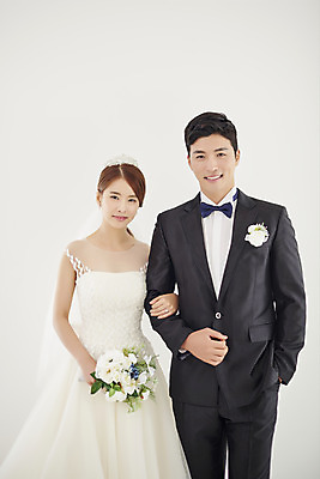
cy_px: 240
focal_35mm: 50
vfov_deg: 39.6
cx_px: 160
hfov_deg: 27.0
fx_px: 666
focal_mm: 50
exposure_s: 1/125
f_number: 2
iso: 200
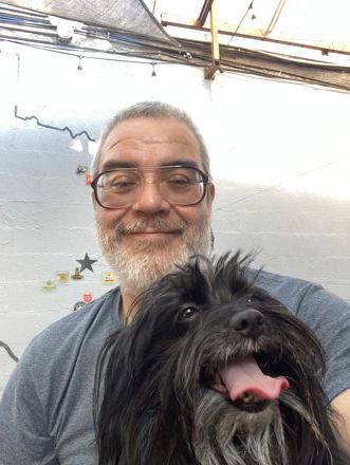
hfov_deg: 44.2
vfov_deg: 56.8
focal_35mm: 32
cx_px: 175
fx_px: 431
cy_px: 232
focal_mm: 2.87
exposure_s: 1/60
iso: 40
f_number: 2.2
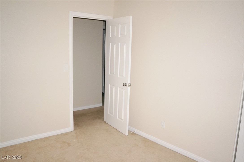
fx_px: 203
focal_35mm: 30
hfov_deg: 62.0
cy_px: 81
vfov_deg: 43.5
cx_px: 122
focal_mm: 20
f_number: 2.8
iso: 800
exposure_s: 1/60
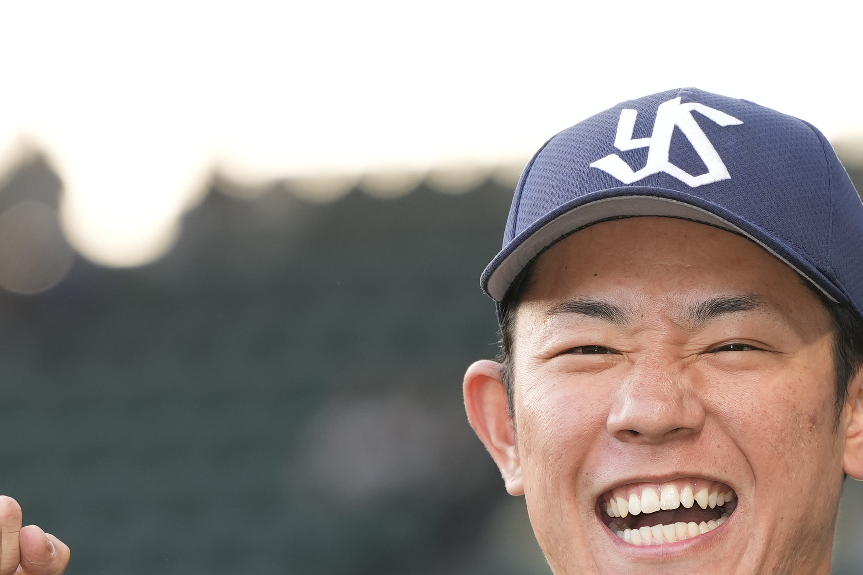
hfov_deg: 3.2
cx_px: 612
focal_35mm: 639
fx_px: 15317
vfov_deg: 2.1
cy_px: 803
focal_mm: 200
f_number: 4
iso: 500
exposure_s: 1/400
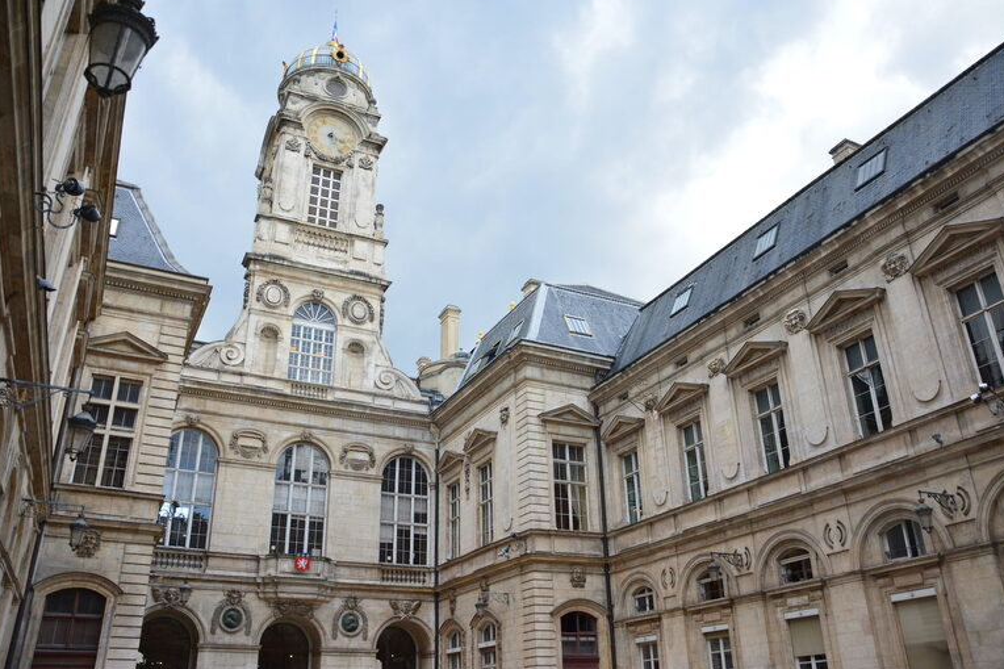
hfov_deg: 65.5
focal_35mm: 28
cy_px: 326
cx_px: 511
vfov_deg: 46.4
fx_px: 781
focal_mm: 18
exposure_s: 1/640
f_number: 3.5
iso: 640
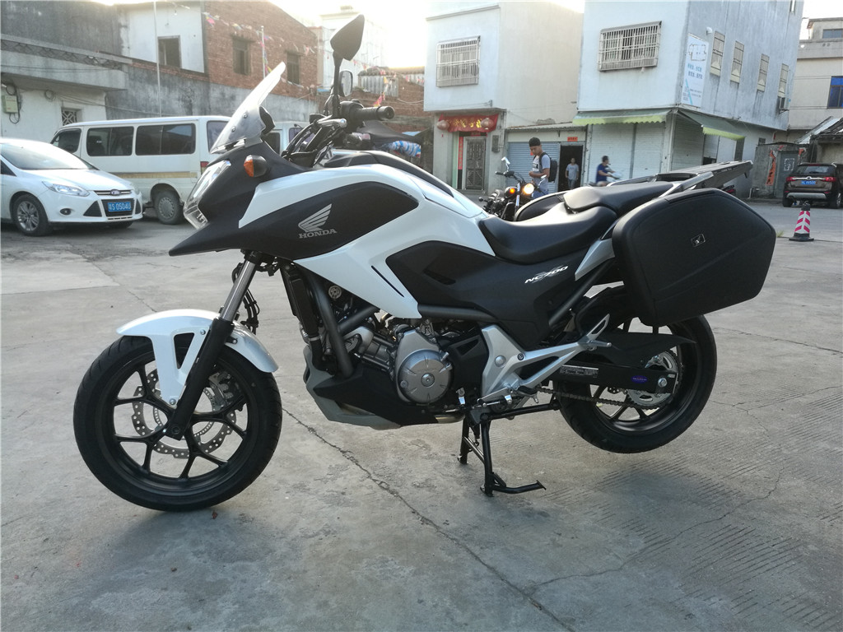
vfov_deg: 51.4
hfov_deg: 65.3
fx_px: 658
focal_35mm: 27
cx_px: 422
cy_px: 316
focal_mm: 4.04
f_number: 2
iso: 80
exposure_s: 1/50
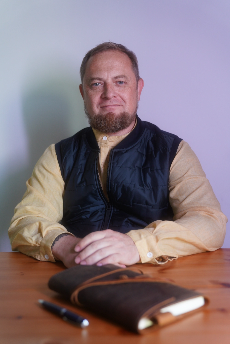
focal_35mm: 43
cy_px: 172
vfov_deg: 45.4
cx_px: 115
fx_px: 412
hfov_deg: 31.2
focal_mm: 43
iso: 640
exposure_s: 1/100
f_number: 2.8
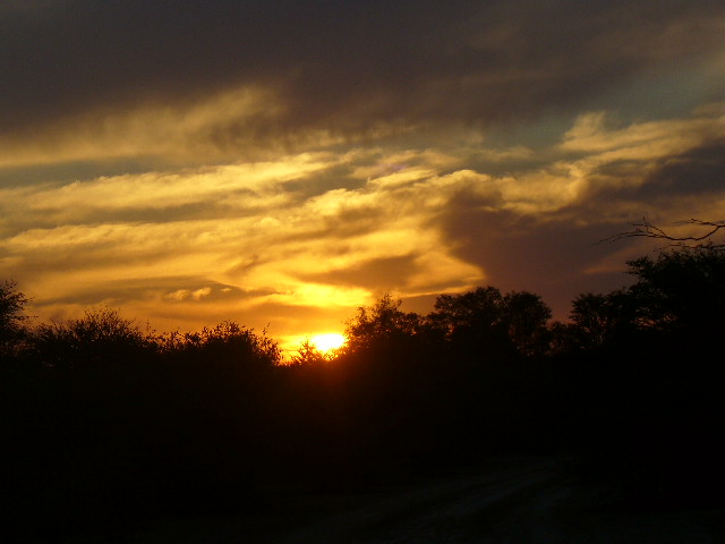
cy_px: 272
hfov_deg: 15.2
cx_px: 362
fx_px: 2723
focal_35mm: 130
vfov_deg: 11.4
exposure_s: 1/640
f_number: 3.5
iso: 80
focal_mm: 17.2
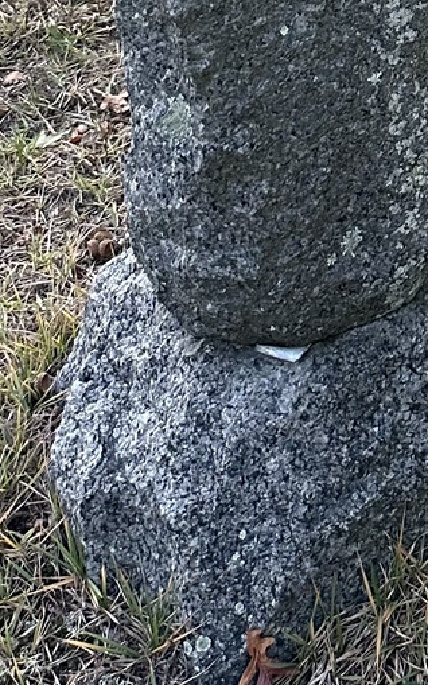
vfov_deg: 17.3
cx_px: 750
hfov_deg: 12.1
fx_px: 1867
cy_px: -510
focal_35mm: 100
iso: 250
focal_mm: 6.86
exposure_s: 1/114
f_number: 1.78
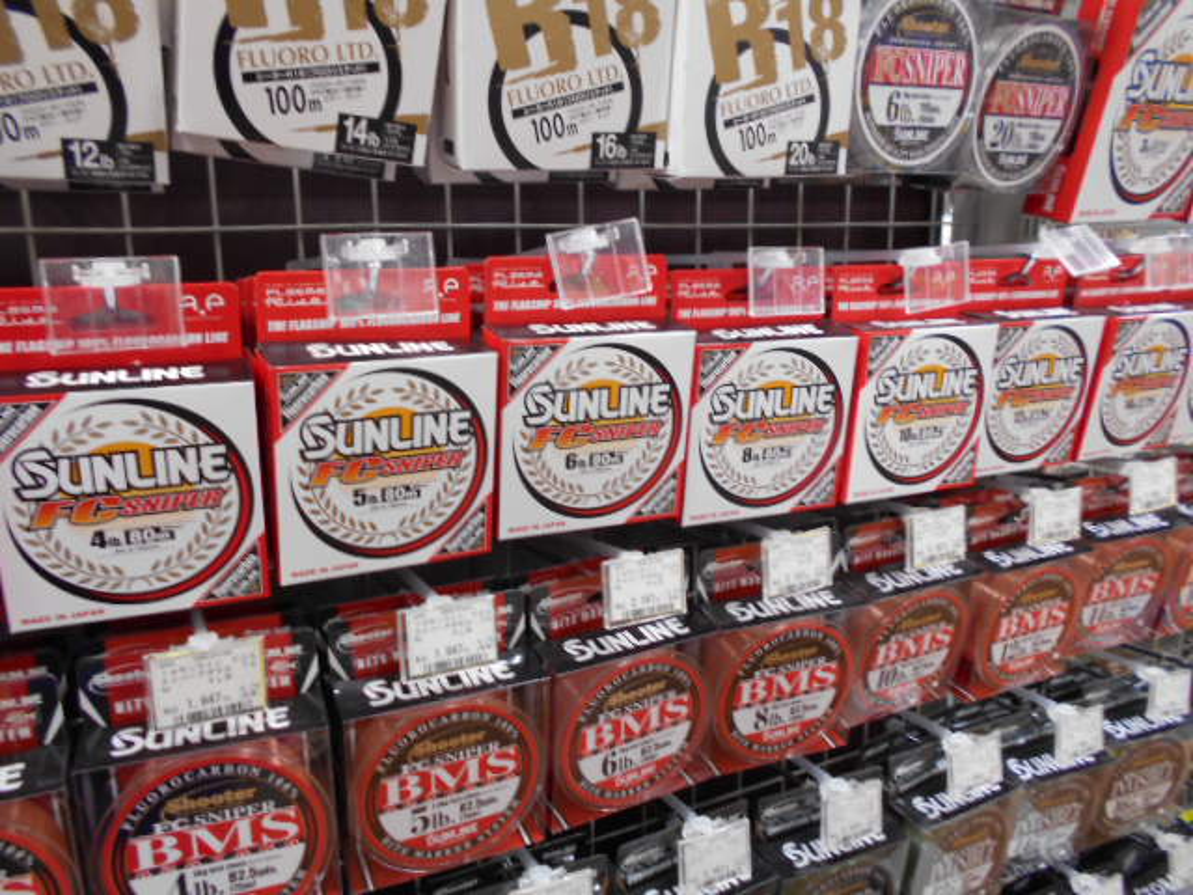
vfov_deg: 53.1
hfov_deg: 67.3
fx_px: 896
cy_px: 448
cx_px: 596
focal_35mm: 26
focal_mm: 4.6
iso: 200
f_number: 3.2
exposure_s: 1/30
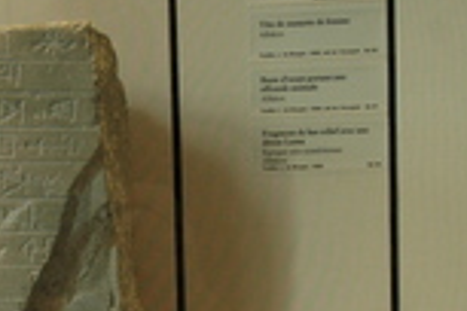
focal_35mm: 116
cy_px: 372
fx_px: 1510
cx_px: -137
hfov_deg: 16.6
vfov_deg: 11.5
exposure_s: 1/45
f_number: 3.8
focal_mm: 27
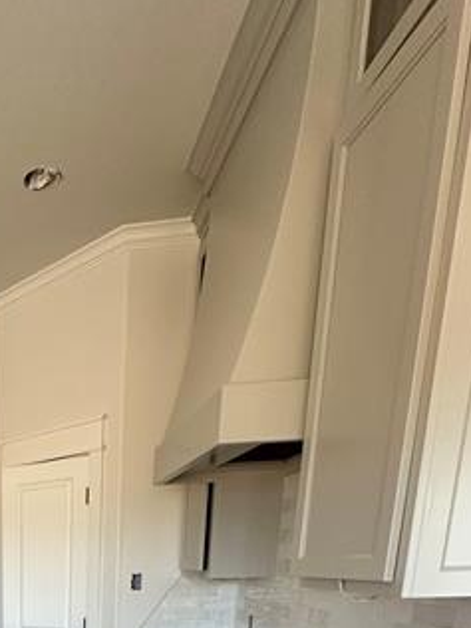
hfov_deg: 35.3
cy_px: 715
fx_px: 617
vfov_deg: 41.2
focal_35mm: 34
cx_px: -58
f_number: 2.2
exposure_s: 1/99
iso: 200
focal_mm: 2.22
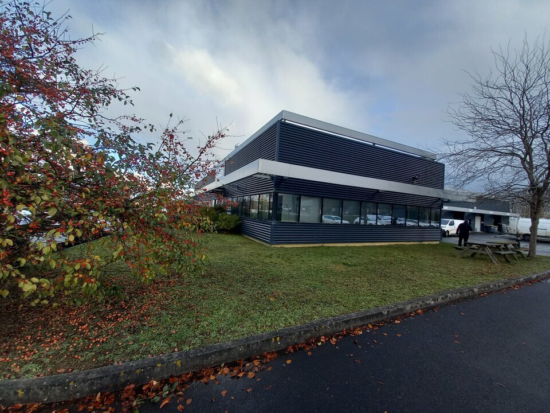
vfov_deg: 89.9
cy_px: 206
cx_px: 275
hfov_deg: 106.2
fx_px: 207
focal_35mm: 13
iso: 40
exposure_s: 1/313
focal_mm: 1.42
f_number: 2.2
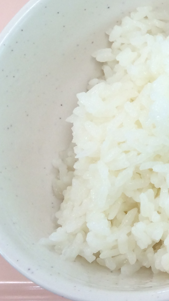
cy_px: -2
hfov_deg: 11.1
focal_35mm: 95
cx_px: 376
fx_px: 757
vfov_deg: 21.6
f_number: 2.2
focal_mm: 4.12
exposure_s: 1/60
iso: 50
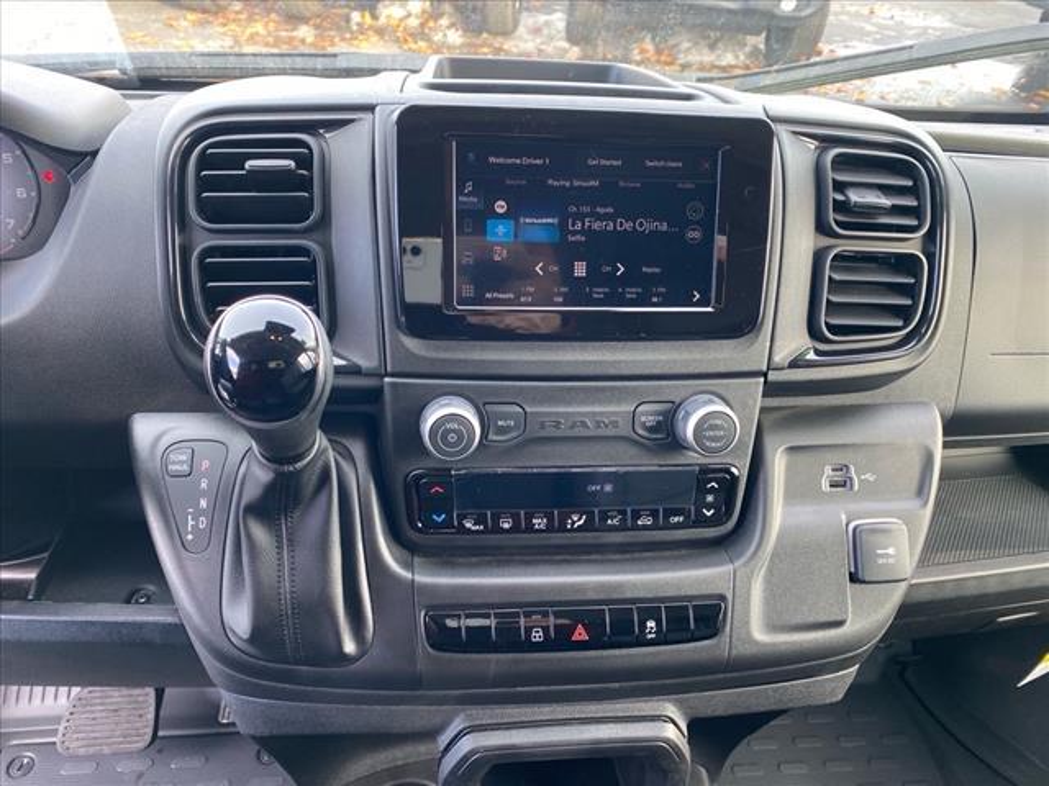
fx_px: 788
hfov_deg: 67.3
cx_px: 524
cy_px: 393
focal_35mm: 26
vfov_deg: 53.1
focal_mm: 4.25
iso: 125
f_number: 1.8
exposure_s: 1/82
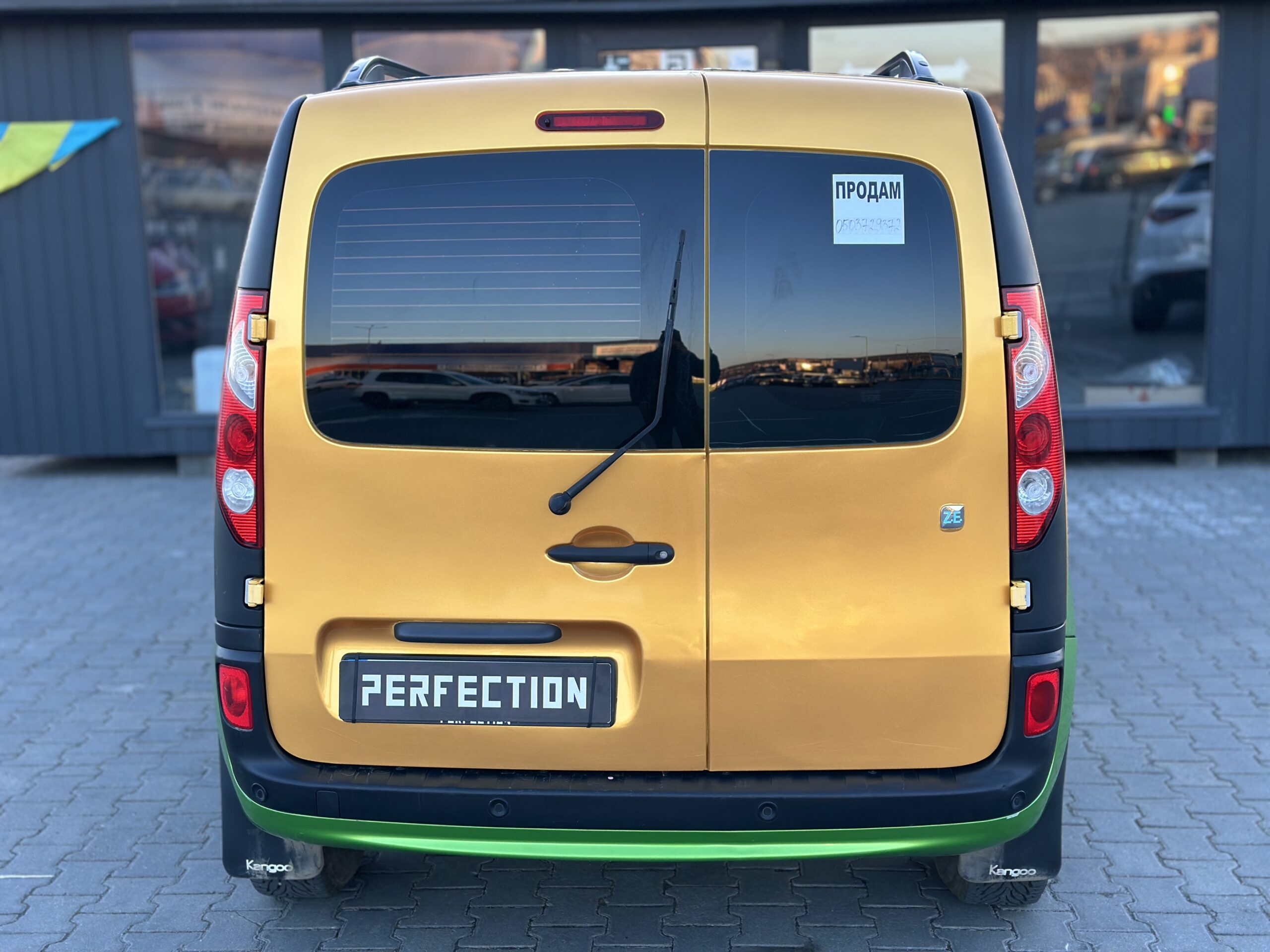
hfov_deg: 39.7
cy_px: 476
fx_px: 1761
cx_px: 635
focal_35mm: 48
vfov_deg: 30.3
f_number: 1.78
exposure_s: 1/128
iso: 80
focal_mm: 6.86
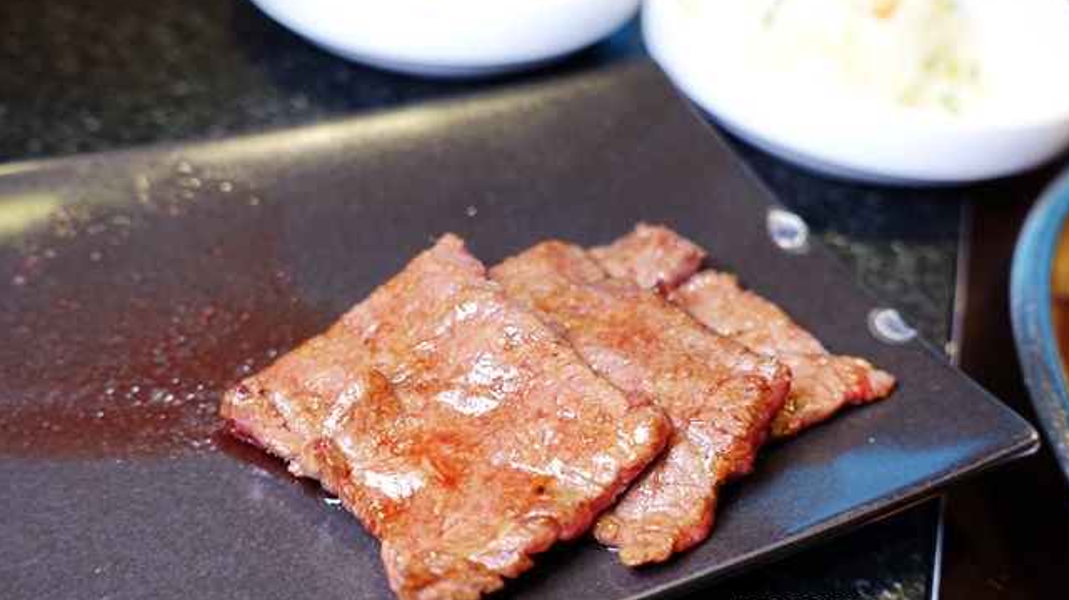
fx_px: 963
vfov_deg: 34.5
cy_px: 352
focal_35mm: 34
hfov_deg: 58.0
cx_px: 539
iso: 320
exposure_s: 1/40
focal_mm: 11.81
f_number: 2.8
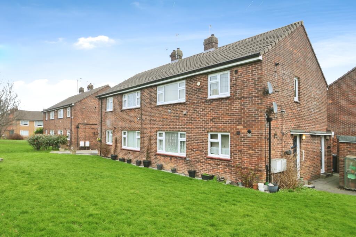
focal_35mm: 22
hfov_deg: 77.4
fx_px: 222
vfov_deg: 56.1
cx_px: 178
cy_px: 118
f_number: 7.1
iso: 200
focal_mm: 15
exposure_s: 1/60
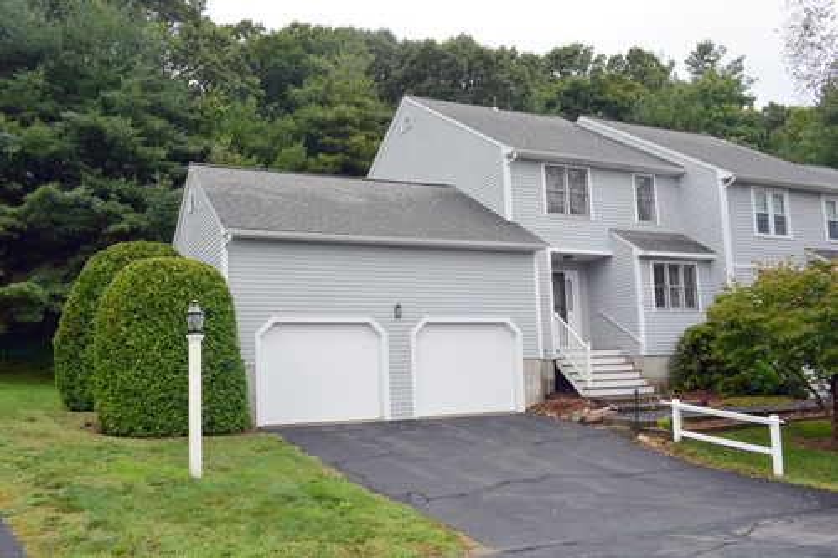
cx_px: 419
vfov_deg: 39.9
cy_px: 279
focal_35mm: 33
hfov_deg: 57.2
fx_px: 768
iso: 100
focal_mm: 22
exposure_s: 1/100
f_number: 8
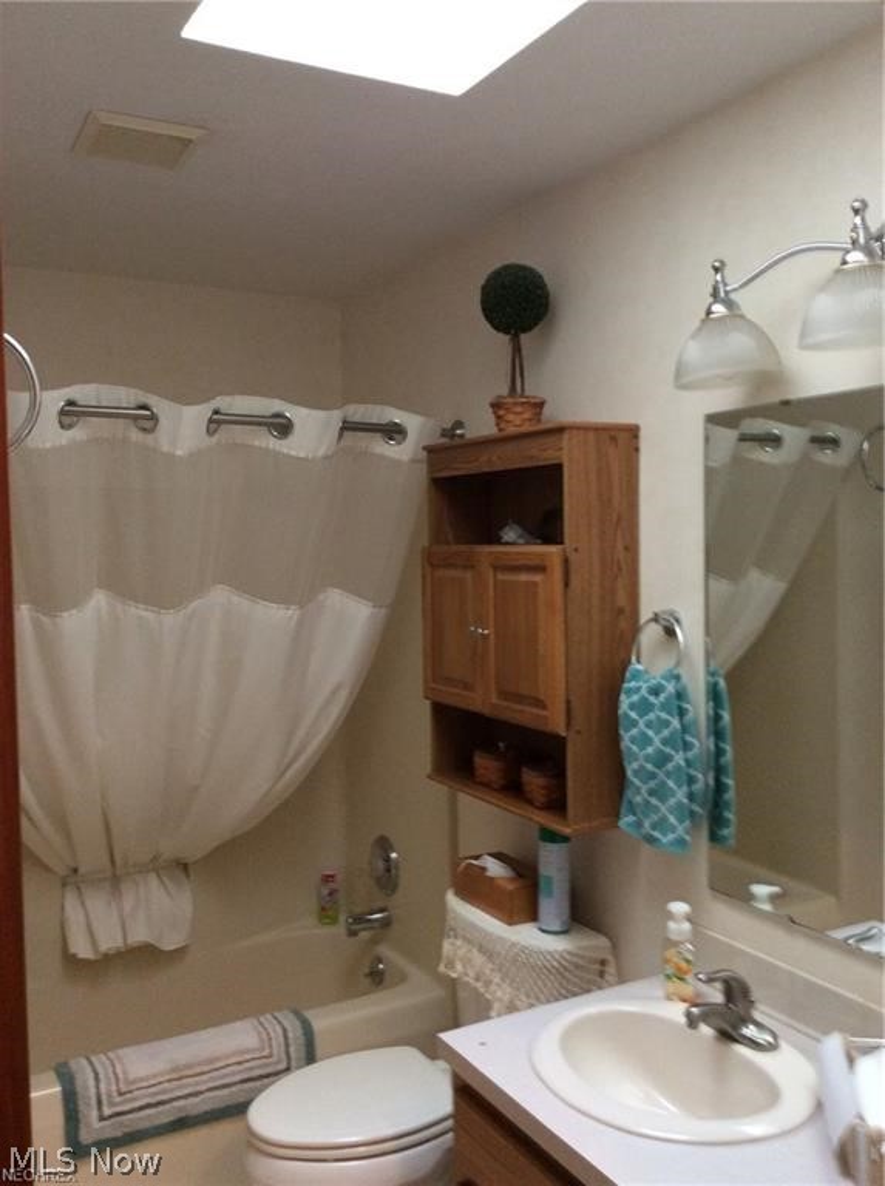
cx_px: 442
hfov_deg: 44.0
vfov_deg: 56.9
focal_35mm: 32
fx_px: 1094
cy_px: 593
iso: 100
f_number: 2.4
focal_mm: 3.3
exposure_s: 1/24
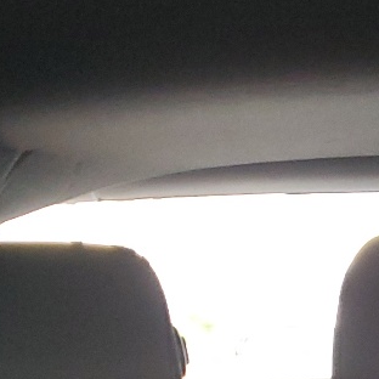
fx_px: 1462
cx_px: 497
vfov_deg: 13.1
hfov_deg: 14.2
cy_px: 723
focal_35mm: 118
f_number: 1.5
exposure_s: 1/60.2
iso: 247
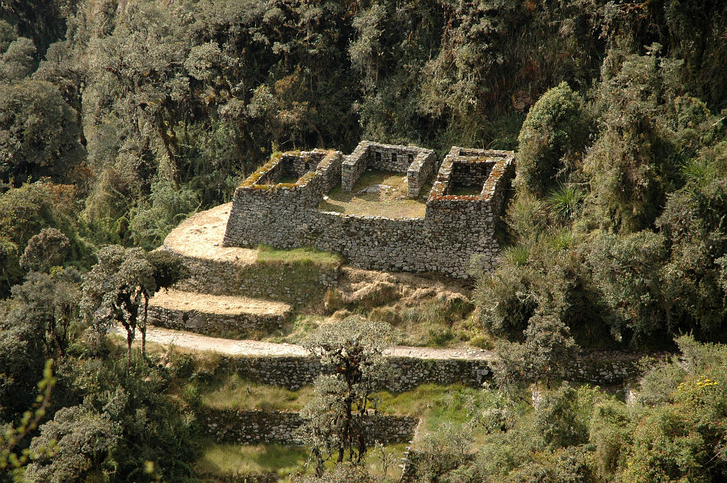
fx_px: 2118
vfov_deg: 13.0
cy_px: 242
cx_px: 364
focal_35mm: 105
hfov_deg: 19.5
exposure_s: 1/200
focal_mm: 70
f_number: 7.1
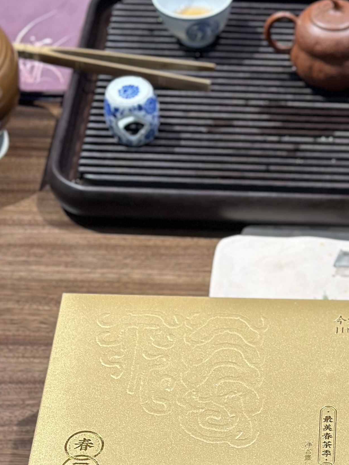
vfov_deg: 16.7
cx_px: 423
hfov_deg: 12.4
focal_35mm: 117
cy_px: 390
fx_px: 1572
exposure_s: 1/107
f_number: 1.78
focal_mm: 6.86
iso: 64
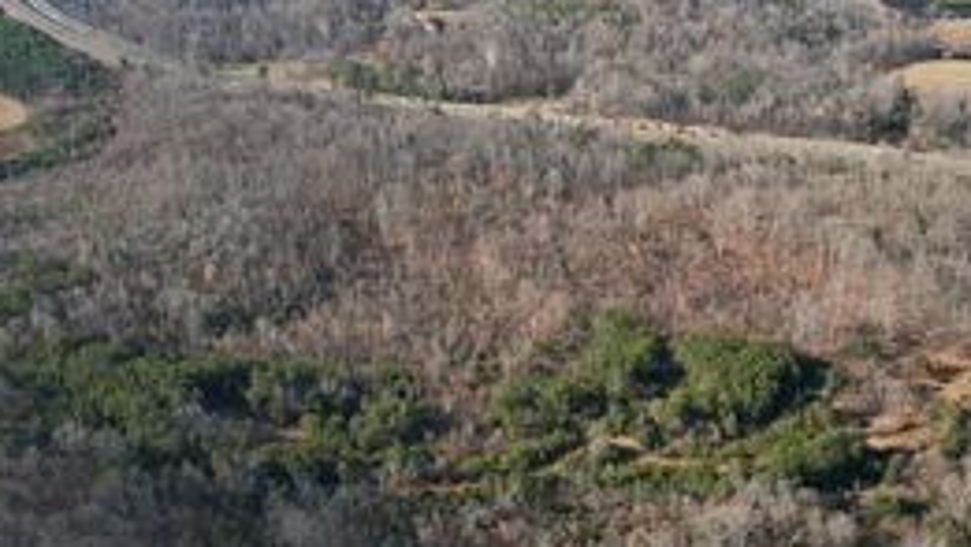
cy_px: 207
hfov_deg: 52.3
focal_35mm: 38
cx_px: 595
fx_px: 979
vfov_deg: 31.1
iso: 200
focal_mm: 8.38
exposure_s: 1/350
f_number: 2.8
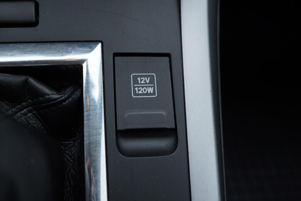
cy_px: 100
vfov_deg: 36.9
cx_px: 150
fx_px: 301
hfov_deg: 53.1
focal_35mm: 36
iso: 125
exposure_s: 1/50
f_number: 3.2
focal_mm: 24
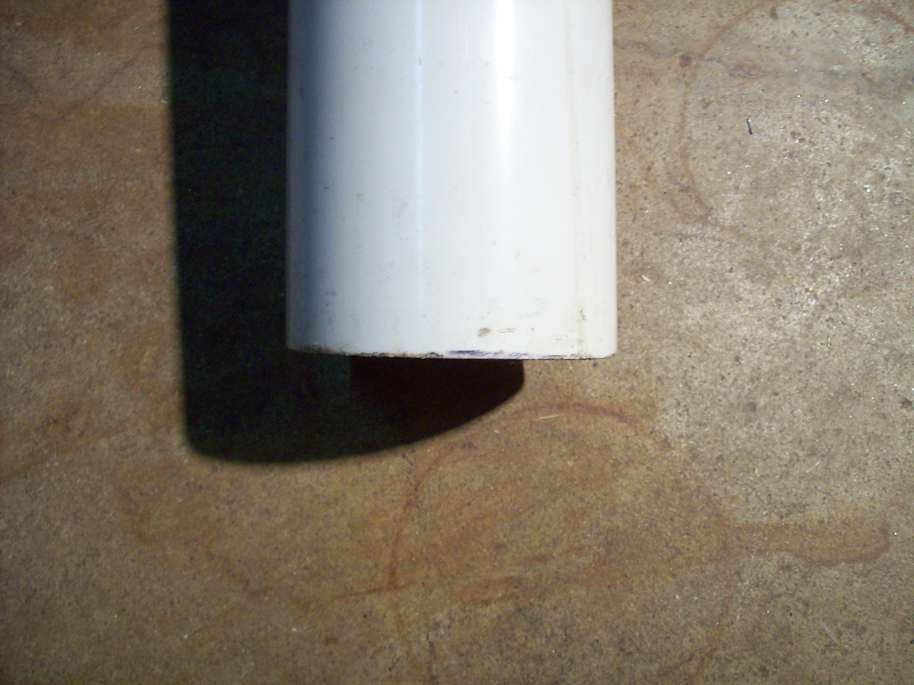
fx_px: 950
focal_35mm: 36
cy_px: 342
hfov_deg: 51.4
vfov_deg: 39.6
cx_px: 457
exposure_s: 1/32
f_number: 2.7
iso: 107
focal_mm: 6
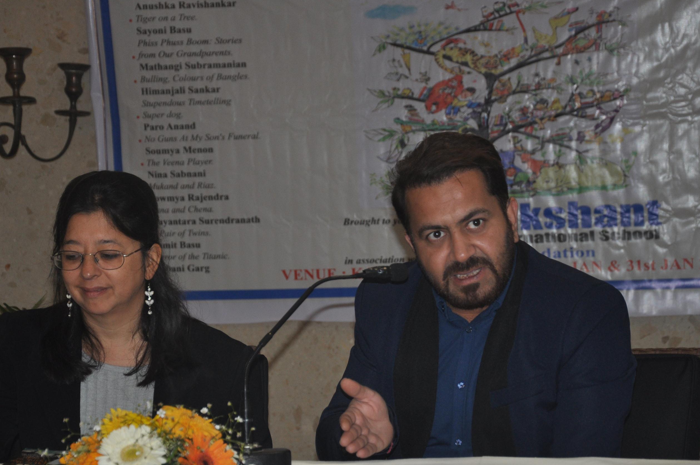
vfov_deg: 11.6
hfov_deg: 17.4
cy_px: 274
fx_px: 2291
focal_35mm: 118
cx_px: 359
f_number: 5.3
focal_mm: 66
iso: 400
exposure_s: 1/60
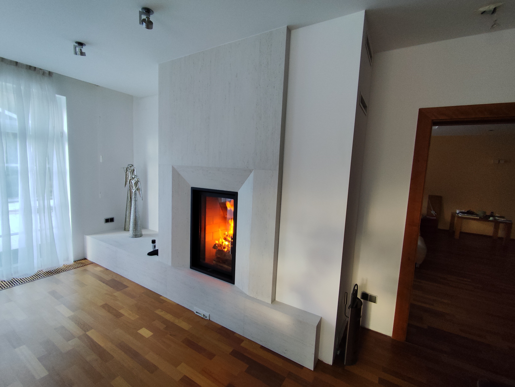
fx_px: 238
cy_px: 194
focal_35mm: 16
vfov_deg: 78.2
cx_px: 258
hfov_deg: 94.5
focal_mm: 1.65
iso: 80
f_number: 2.2
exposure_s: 1/50
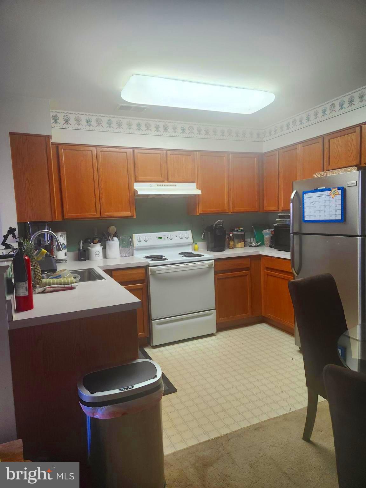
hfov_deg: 58.9
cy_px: 244
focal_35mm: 23
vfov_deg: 73.9
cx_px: 183
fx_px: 324
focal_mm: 5.4
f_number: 1.8
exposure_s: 1/120
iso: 160
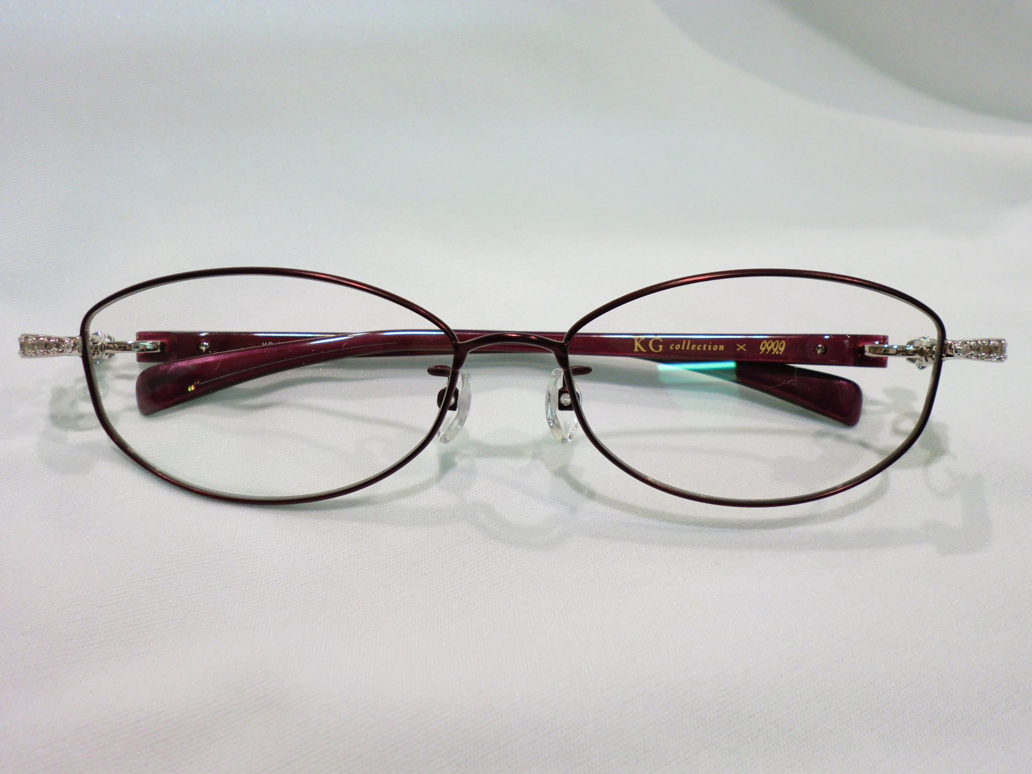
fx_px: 954
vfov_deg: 44.2
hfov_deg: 56.8
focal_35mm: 32
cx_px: 516
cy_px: 387
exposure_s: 1/60
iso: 80
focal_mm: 5.8
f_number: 3.5
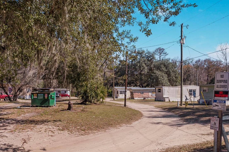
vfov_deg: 40.9
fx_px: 203
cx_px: 83
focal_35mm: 32
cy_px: 88
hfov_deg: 57.8
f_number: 2.8
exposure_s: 1/80
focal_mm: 8.38
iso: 100
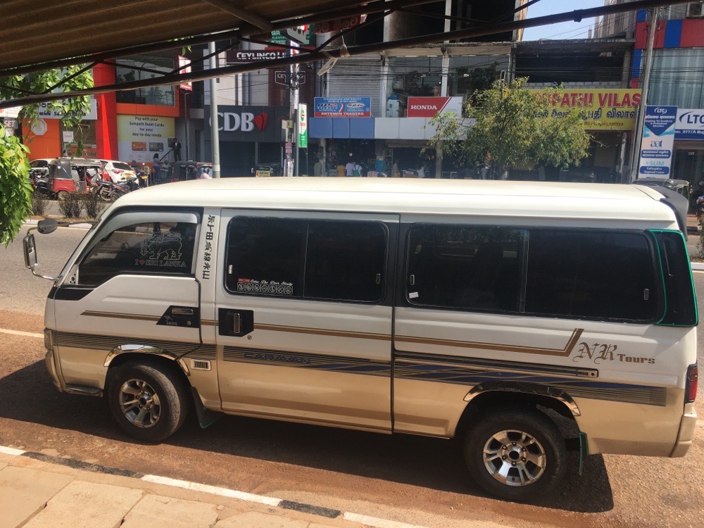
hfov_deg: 61.7
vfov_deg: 48.2
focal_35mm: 29
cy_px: 264
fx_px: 590
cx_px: 352
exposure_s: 1/1148
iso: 25
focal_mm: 4.15
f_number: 2.2
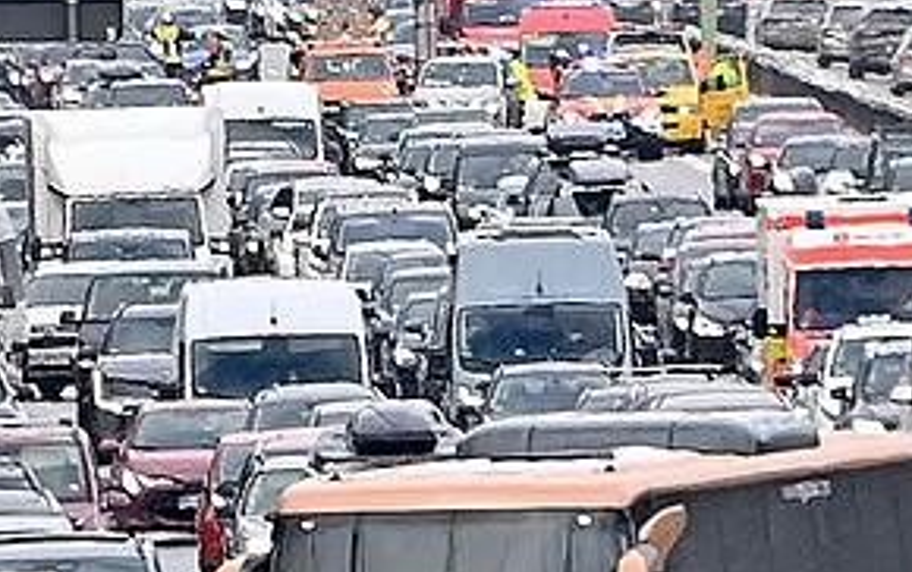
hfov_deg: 2.5
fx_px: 21251
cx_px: 866
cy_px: 354
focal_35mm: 854
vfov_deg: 1.5
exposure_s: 1/1000
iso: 1250
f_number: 9
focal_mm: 300
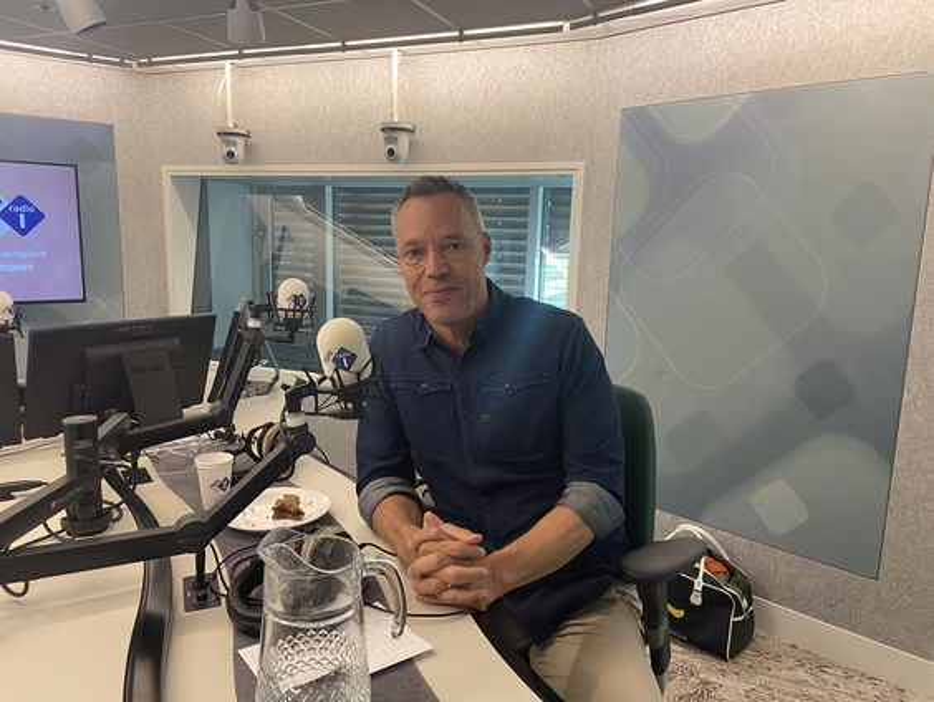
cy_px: 351
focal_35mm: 26
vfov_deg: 53.1
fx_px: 702
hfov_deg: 67.3
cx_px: 467
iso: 125
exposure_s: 1/51
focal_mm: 4.25
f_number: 1.8
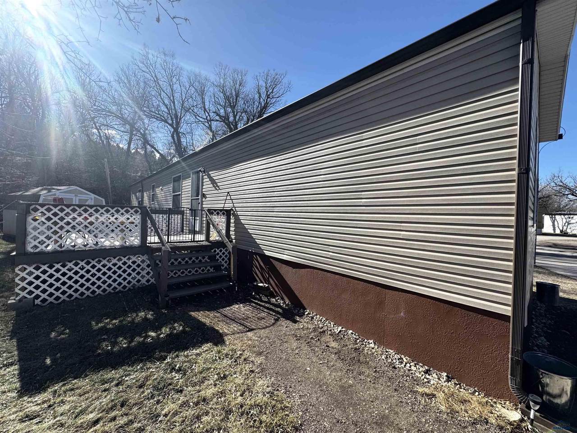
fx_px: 233
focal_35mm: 14
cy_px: 216
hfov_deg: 102.1
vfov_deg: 85.7
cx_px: 288
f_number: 2.2
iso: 50
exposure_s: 1/1506
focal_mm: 2.22
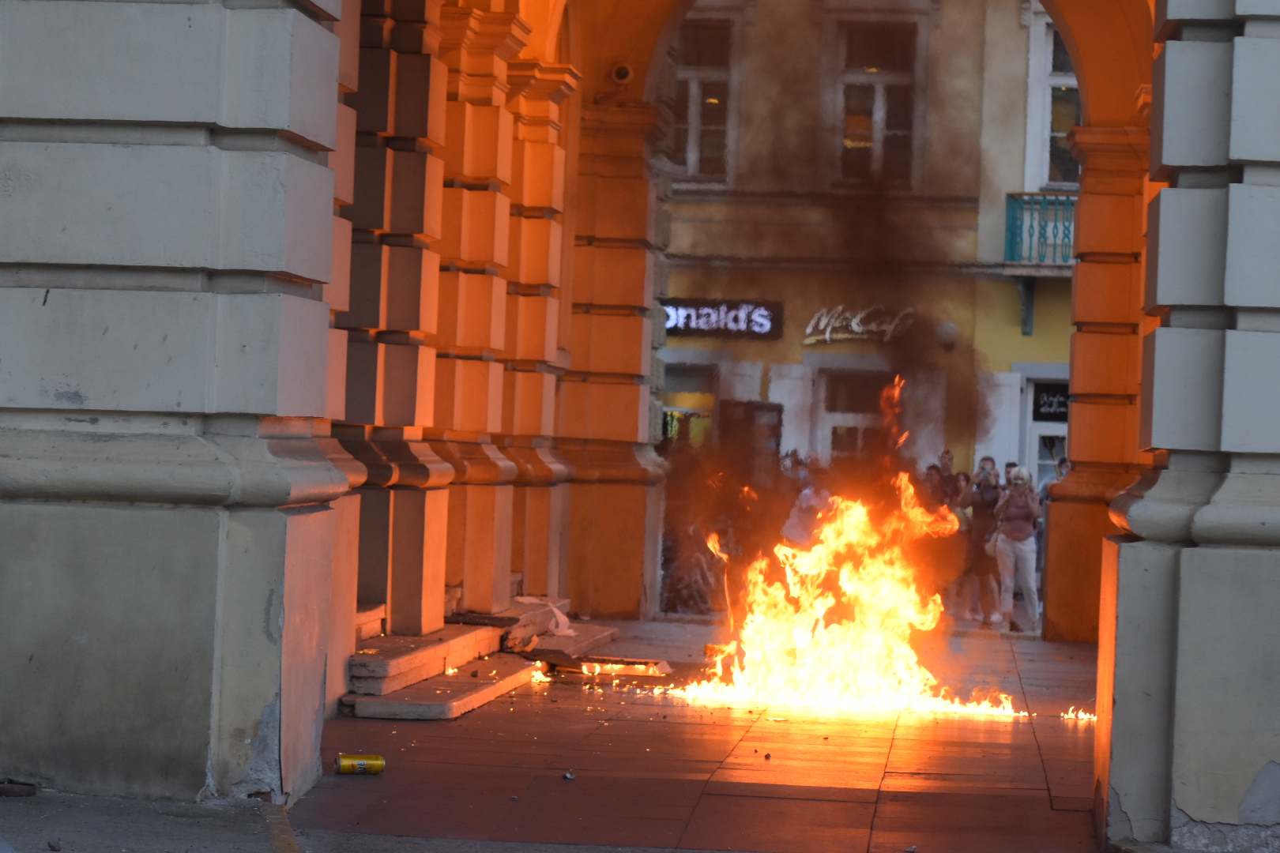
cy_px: 426
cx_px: 640
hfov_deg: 16.7
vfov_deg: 11.1
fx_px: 4373
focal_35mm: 123
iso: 1000
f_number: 4
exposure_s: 1/200
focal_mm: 82
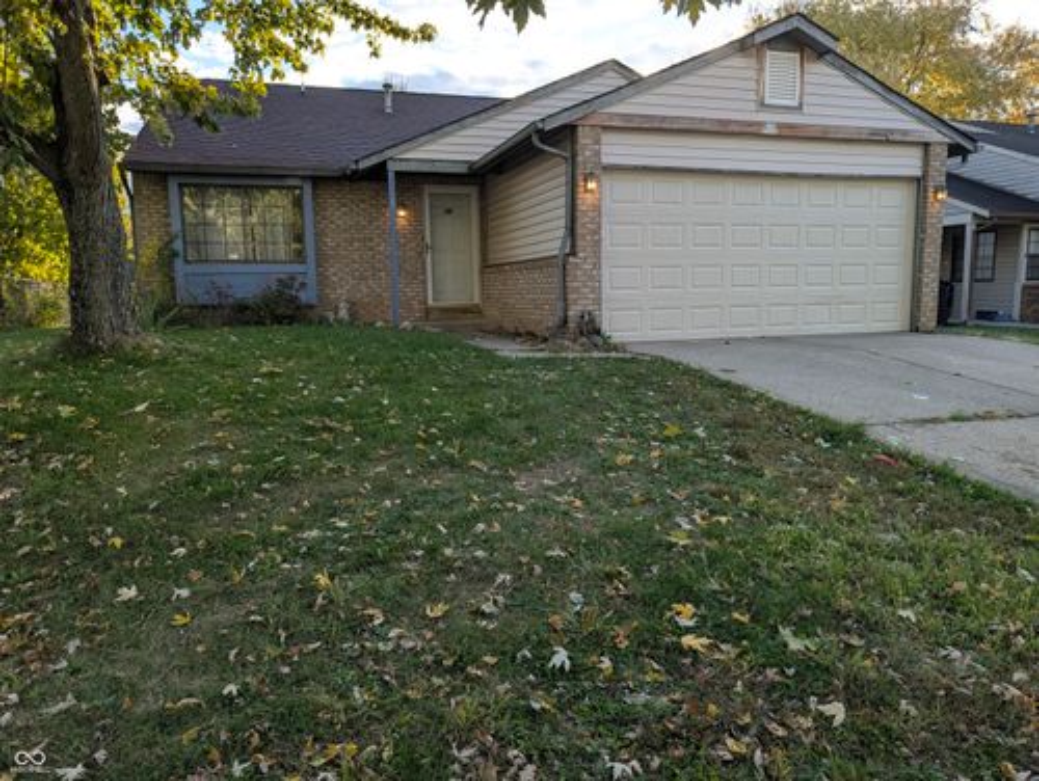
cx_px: 520
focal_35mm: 24
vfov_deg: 56.9
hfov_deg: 71.5
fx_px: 721
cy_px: 390
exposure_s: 1/401
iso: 32
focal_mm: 6.9
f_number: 1.68
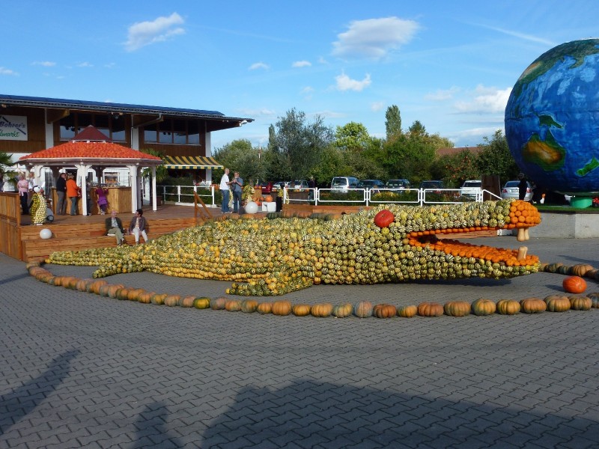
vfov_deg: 46.8
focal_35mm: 30
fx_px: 519
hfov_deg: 60.0
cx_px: 300
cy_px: 224
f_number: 4
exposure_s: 1/800
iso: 100
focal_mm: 5.4
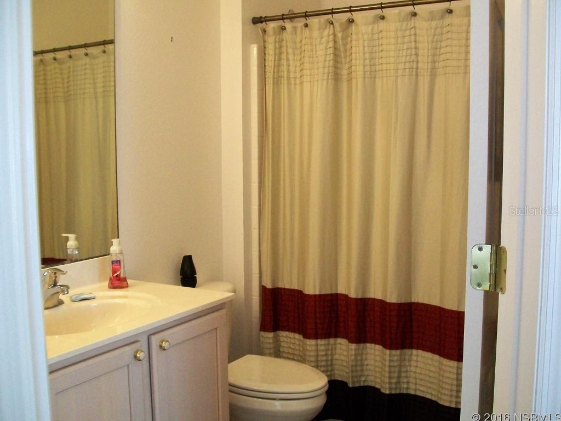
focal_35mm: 36
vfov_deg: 39.7
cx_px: 280
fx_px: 583
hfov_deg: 51.4
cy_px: 210
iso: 160
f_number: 2.7
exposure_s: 1/60
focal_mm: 6
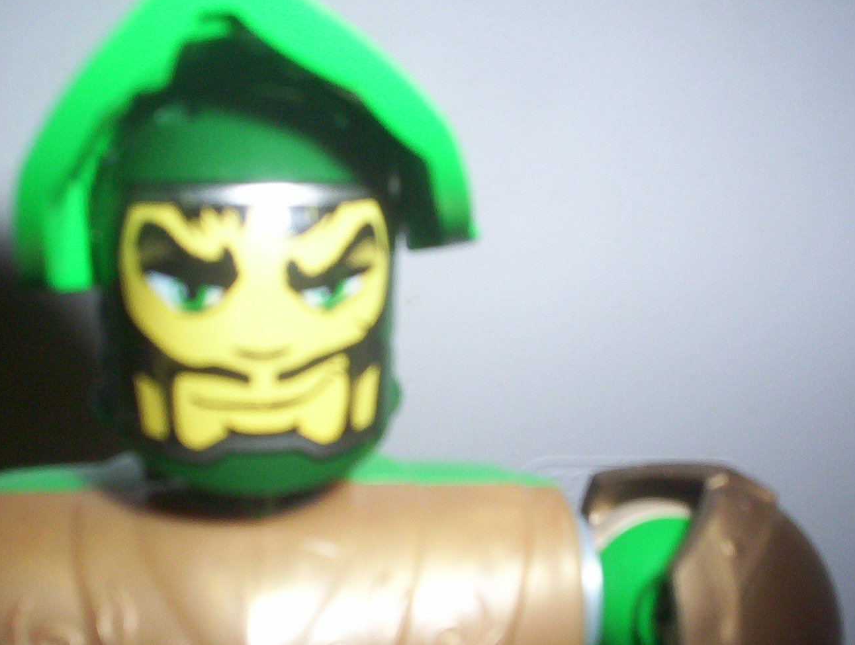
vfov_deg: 30.3
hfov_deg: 39.4
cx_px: 346
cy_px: 402
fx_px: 1188
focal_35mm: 48
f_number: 4.5
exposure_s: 1/60
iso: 140
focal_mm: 4.99
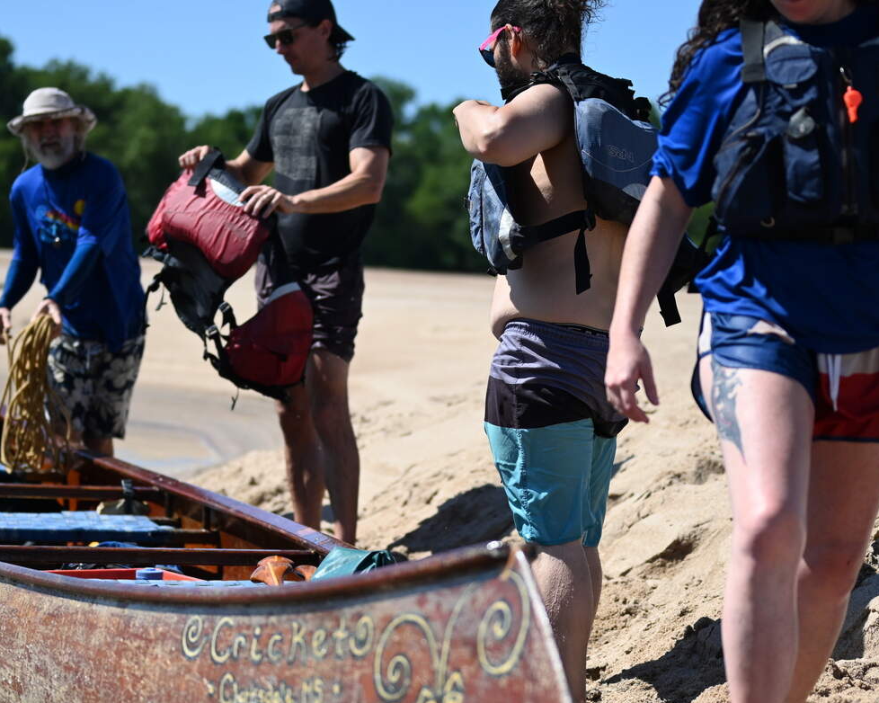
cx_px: 437
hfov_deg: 20.0
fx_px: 2497
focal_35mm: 96
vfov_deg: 16.0
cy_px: 391
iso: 140
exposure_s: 1/8000
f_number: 1.8
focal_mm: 50
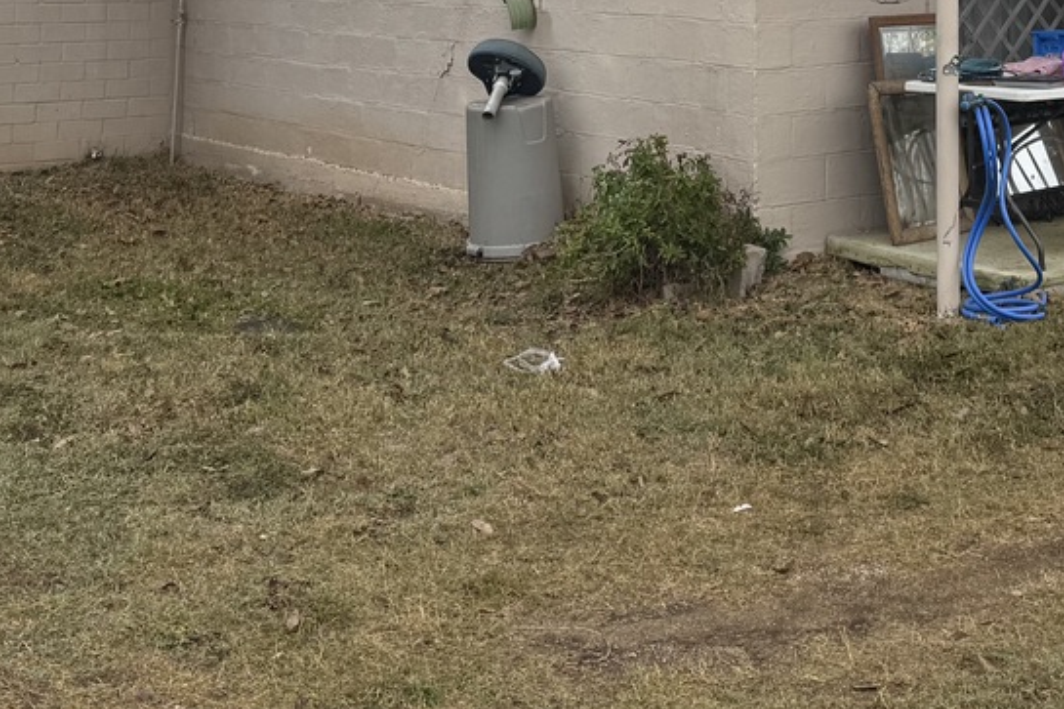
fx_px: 1950
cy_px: -178
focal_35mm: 66
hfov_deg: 30.2
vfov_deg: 19.2
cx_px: 761
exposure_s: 1/1395
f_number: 1.78
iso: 80
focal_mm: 6.76
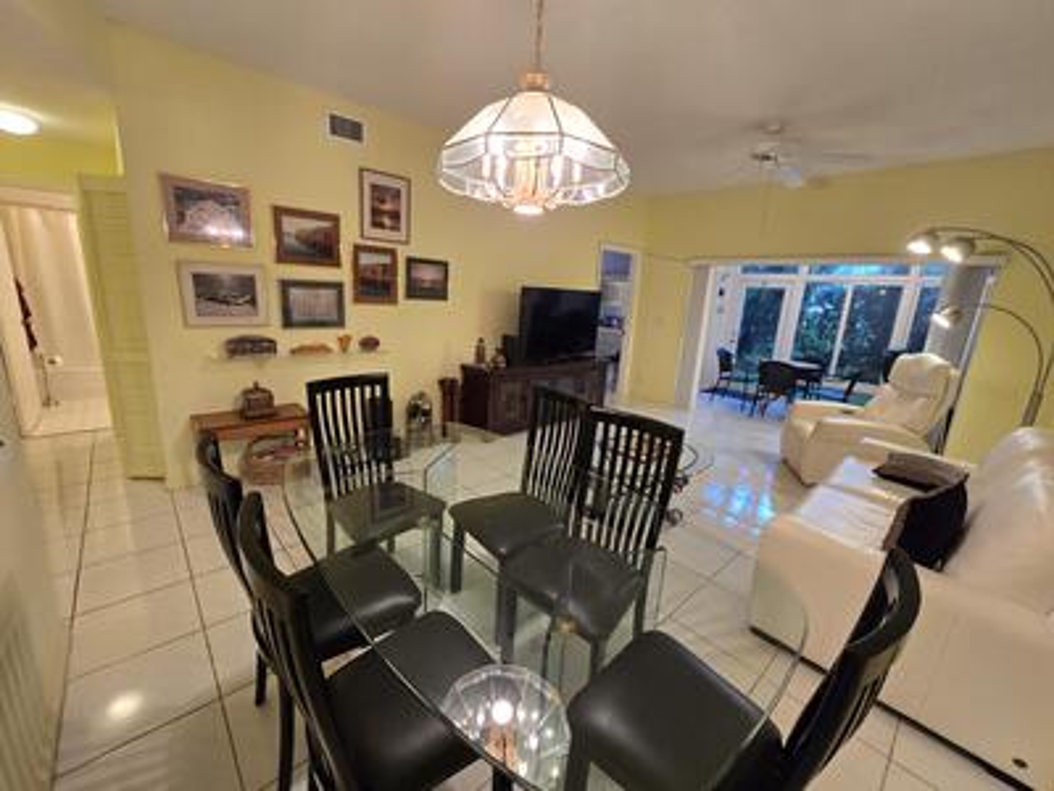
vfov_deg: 89.9
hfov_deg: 106.2
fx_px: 396
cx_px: 527
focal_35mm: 13
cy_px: 396
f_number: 2.2
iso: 200
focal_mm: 2.2
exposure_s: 1/60
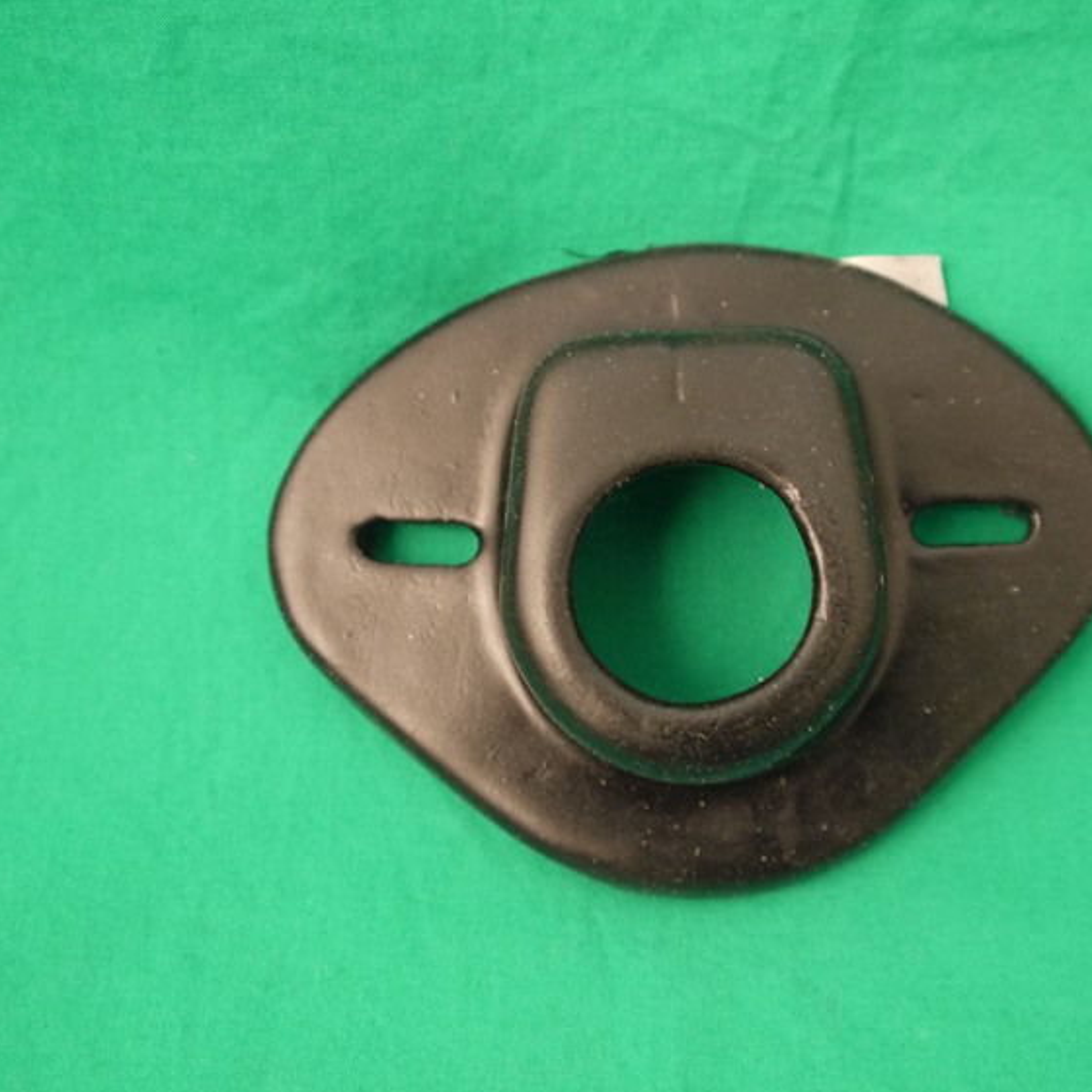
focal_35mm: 60
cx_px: 647
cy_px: 554
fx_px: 2141
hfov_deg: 28.6
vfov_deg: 28.6
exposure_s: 1/30
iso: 800
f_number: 4.6
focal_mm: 25
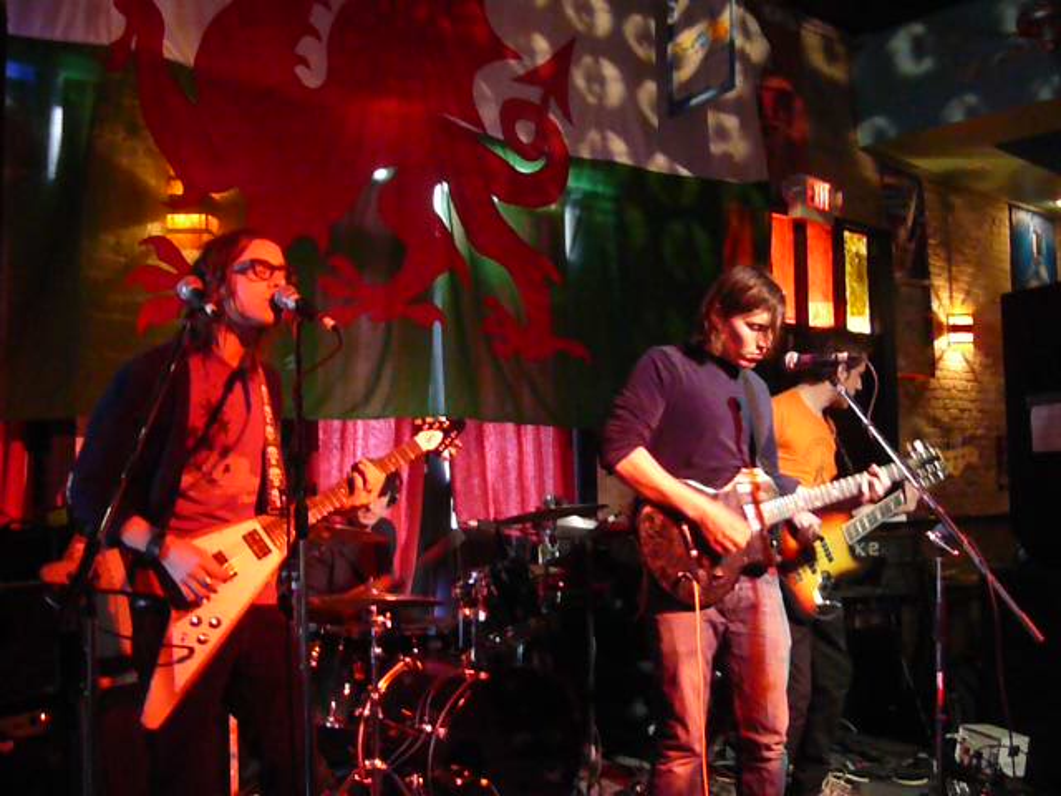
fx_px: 1103
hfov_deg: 51.4
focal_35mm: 36
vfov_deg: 39.7
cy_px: 398
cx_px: 530
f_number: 2.8
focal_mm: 6
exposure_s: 1/30
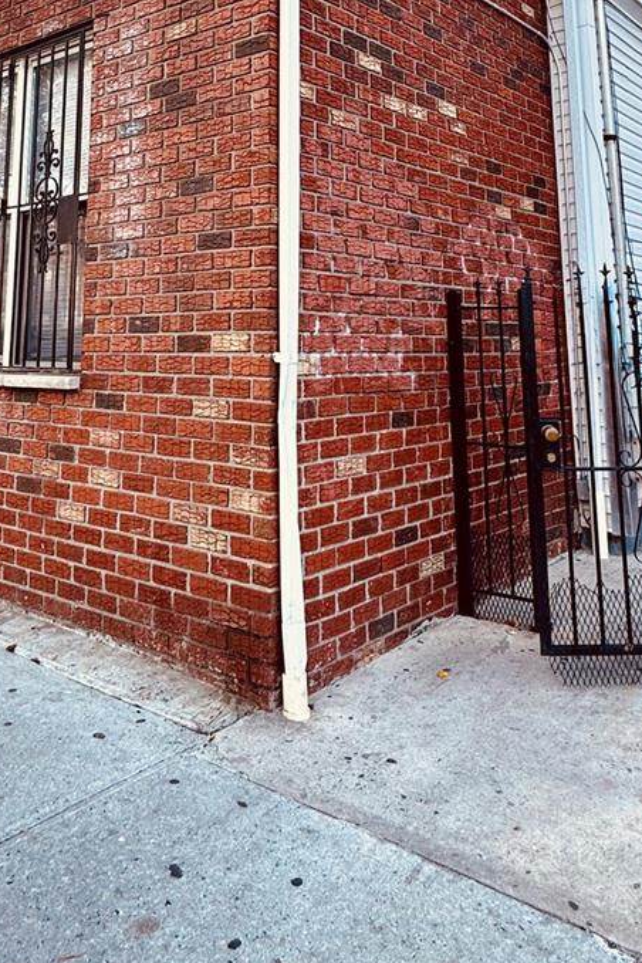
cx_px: 254
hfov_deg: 39.8
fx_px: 883
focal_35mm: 33
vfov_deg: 52.5
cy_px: 158
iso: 40
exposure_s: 1/328
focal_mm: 2.22
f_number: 2.2
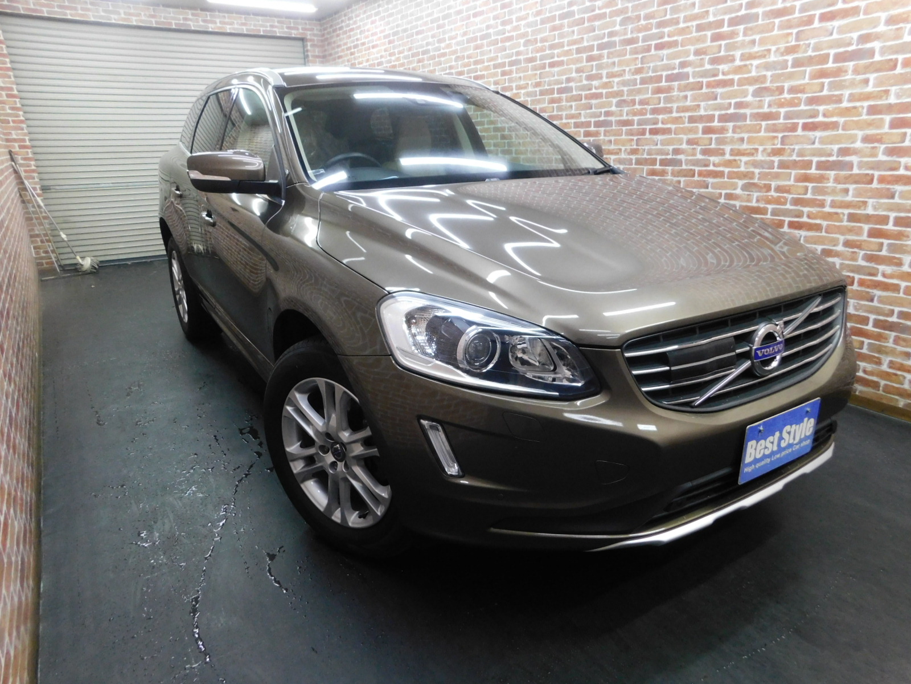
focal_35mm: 23
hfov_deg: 73.9
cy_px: 342
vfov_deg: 58.9
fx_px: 605
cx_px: 456
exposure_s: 1/30
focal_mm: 4
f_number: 3
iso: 400
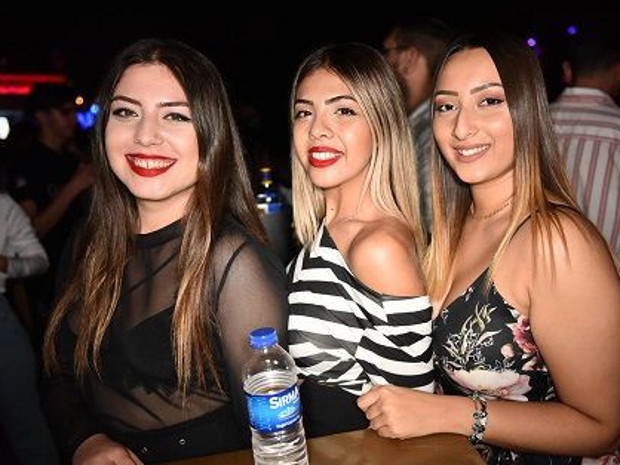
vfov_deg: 44.2
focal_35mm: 32
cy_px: 231
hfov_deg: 56.7
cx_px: 335
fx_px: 573
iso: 3200
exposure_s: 1/160
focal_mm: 29
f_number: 2.8
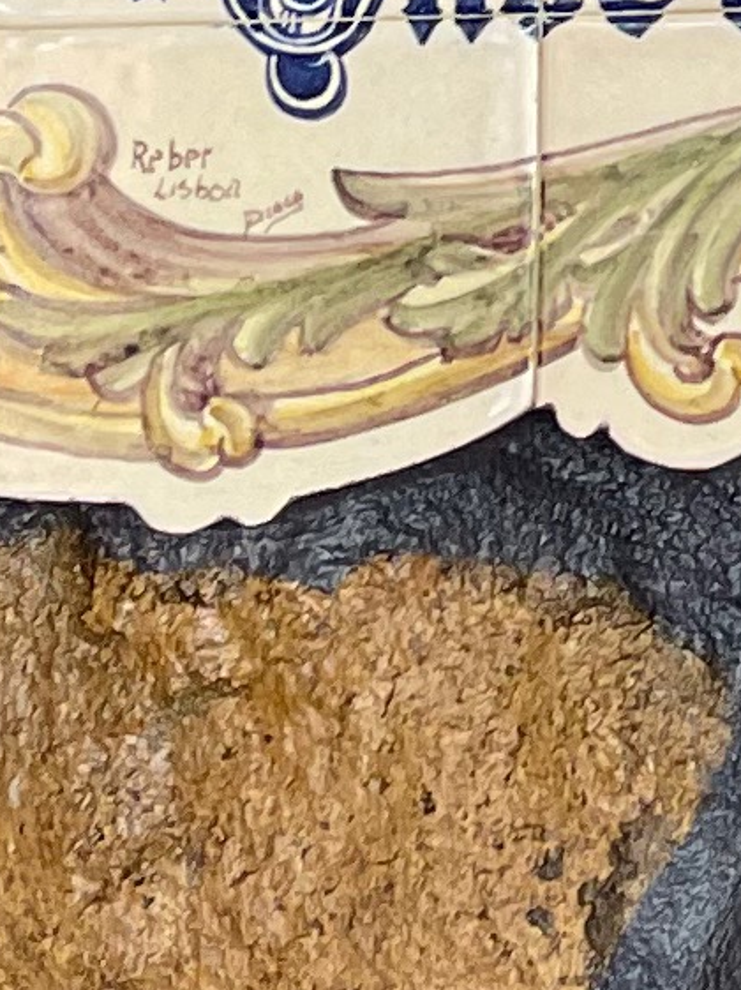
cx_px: 1882
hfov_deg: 7.3
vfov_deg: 9.8
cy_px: -1015
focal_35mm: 187
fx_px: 5343
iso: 50
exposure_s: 1/121
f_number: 1.6
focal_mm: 5.1
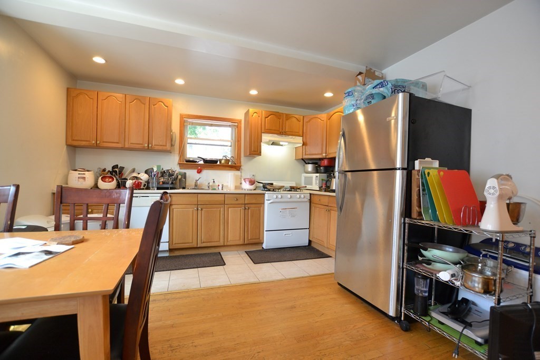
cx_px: 270
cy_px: 180
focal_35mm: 15
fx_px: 225
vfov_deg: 77.3
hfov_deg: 100.4
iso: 640
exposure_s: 1/60
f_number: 3.5
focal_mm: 10
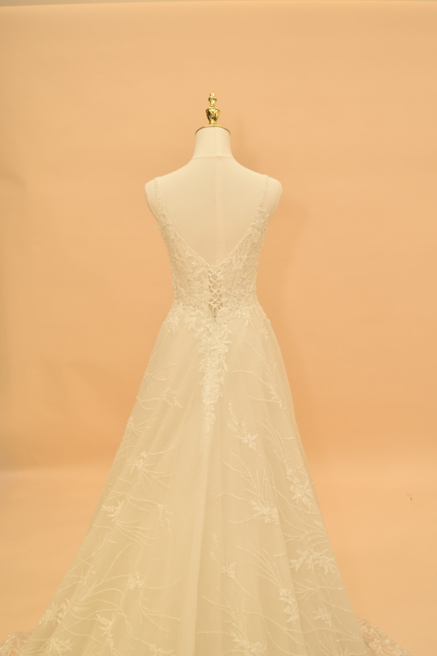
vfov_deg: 67.4
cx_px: 218
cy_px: 328
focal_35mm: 27
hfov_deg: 47.9
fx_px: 492
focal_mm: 18
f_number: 4.5
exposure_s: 1/125
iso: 500
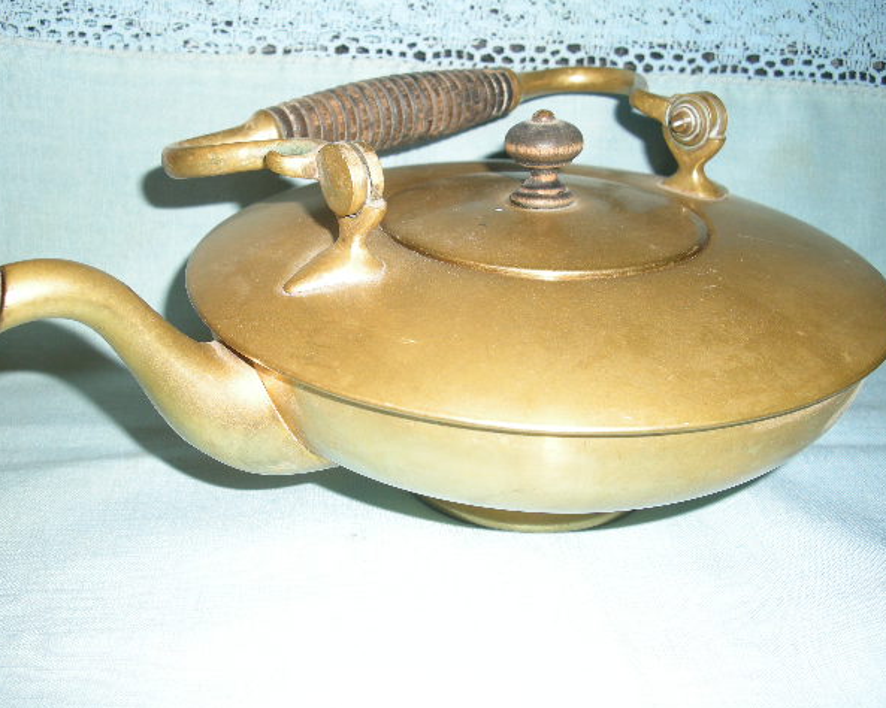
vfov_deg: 38.2
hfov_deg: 46.8
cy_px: 357
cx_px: 426
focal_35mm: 39
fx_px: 1022
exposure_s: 1/60
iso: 101
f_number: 8
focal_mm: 7.9
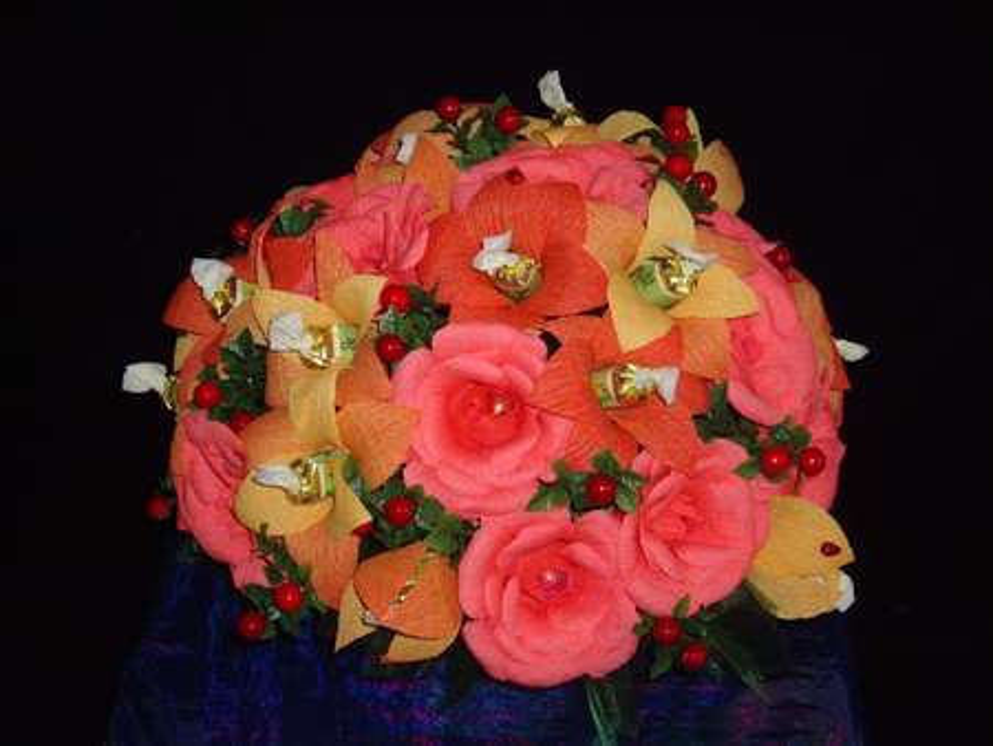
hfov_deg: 29.8
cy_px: 373
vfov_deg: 22.6
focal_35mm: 65
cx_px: 496
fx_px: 1866
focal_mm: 13.7
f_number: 3.8
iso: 400
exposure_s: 1/80
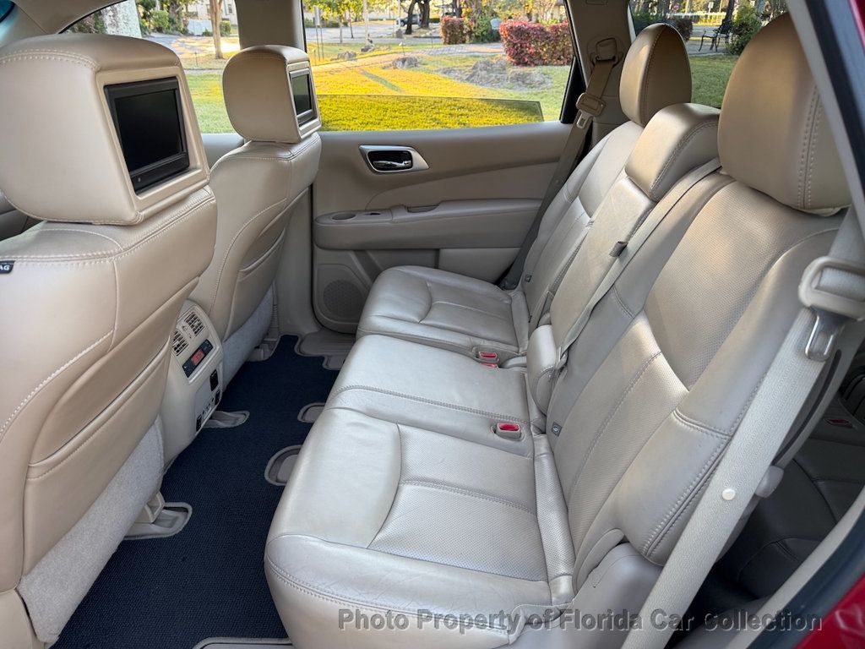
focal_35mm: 24
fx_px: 600
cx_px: 432
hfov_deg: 71.6
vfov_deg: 56.8
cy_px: 324
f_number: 1.78
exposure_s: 1/146
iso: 100
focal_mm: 6.76
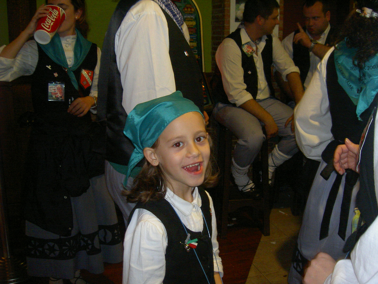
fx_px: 426
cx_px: 189
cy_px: 142
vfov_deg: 36.8
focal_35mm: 39
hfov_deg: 47.9
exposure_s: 1/59.5
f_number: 2.8
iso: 100
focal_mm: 8
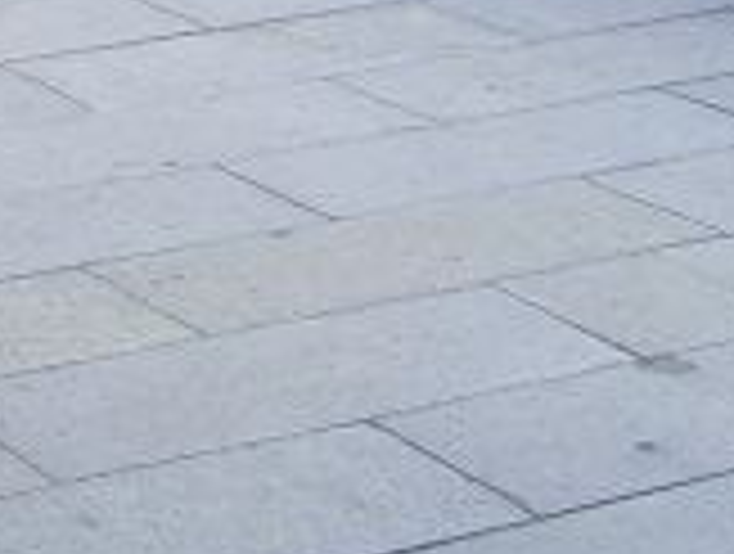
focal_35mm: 167
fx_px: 3549
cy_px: -471
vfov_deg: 8.5
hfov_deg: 11.3
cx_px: -401
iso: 80
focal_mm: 6.6
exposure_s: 1/125
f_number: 3.5
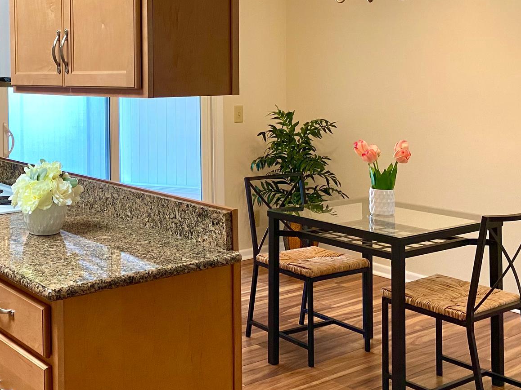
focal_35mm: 46
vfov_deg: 30.8
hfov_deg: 39.3
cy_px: 84
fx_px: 692
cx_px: 90
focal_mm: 4.25
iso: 100
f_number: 1.8
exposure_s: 1/60
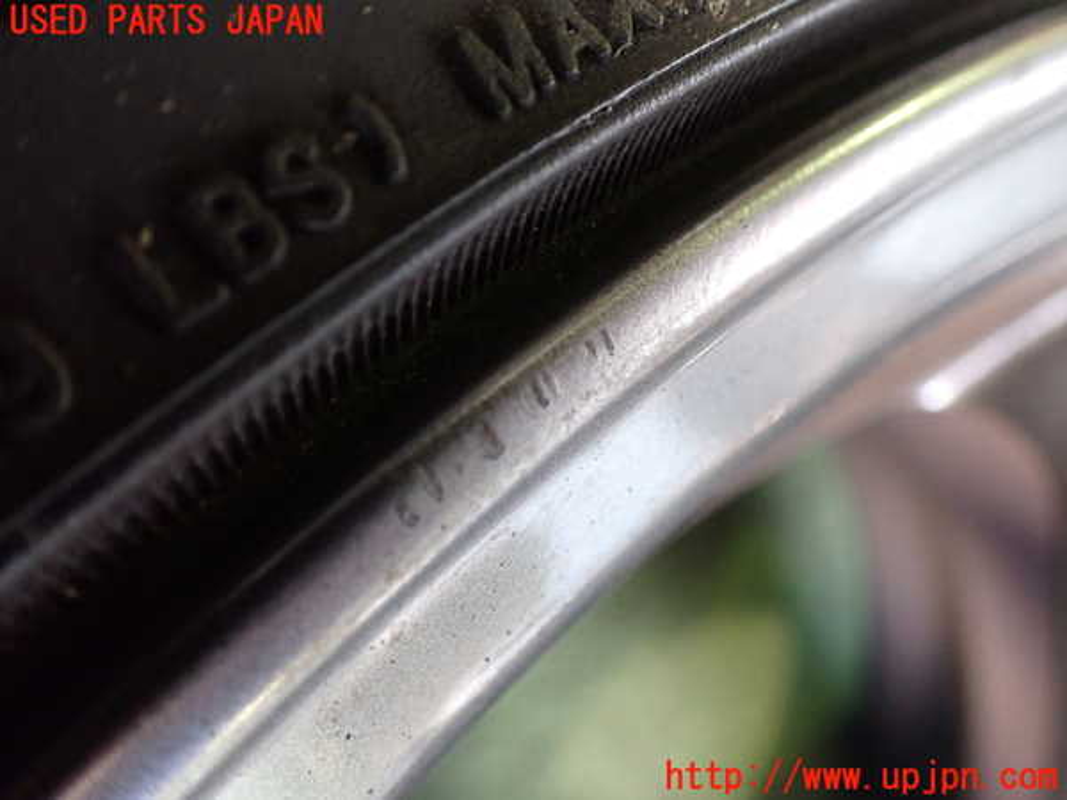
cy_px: 400
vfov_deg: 46.8
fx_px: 925
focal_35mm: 30
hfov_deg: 60.0
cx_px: 534
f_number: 2.3
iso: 800
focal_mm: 5.4
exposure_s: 1/50
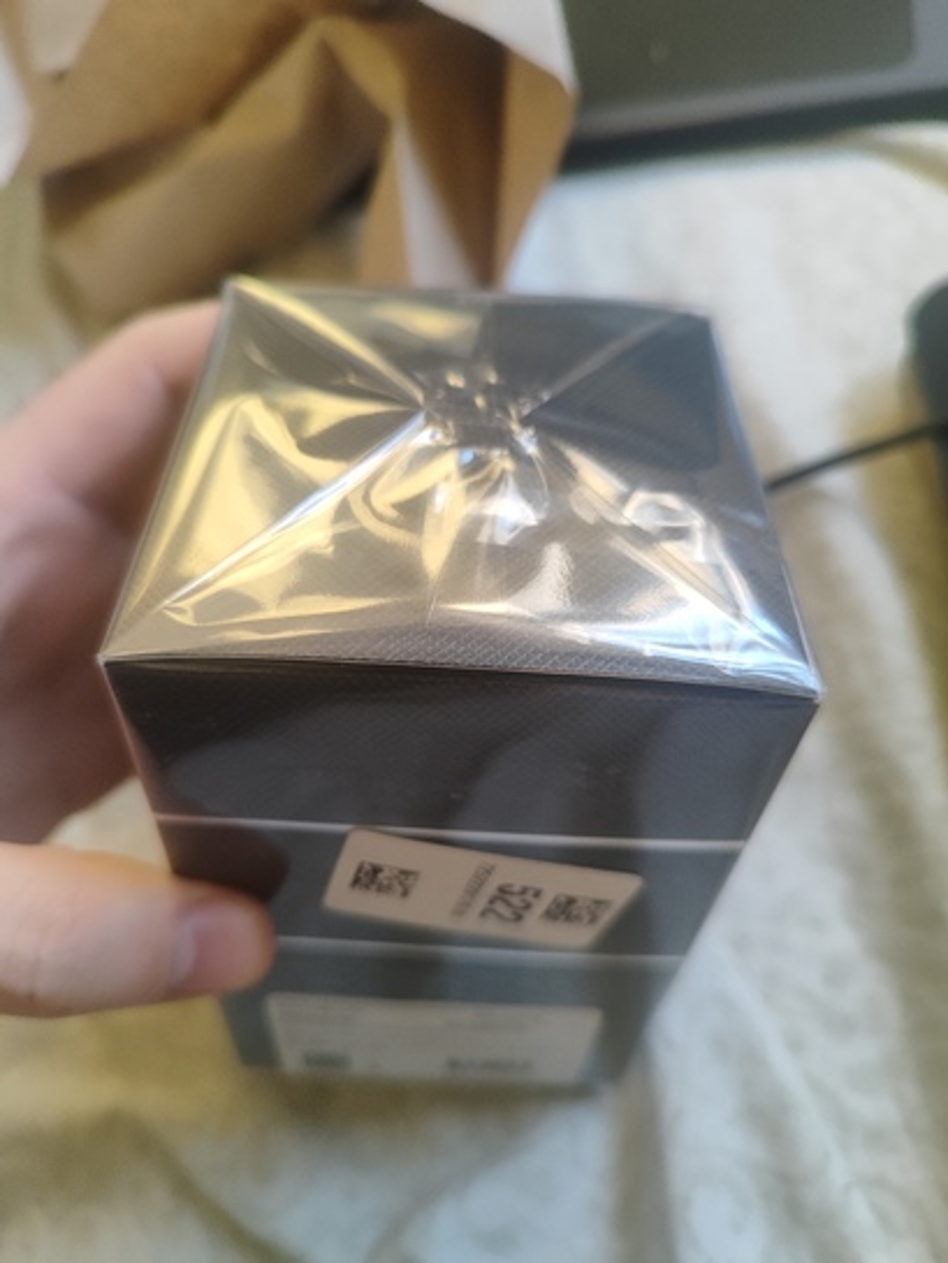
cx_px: 474
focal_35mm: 24
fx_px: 876
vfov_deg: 71.6
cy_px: 632
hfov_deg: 56.8
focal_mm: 5.89
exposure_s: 1/50
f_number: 1.89
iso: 1263
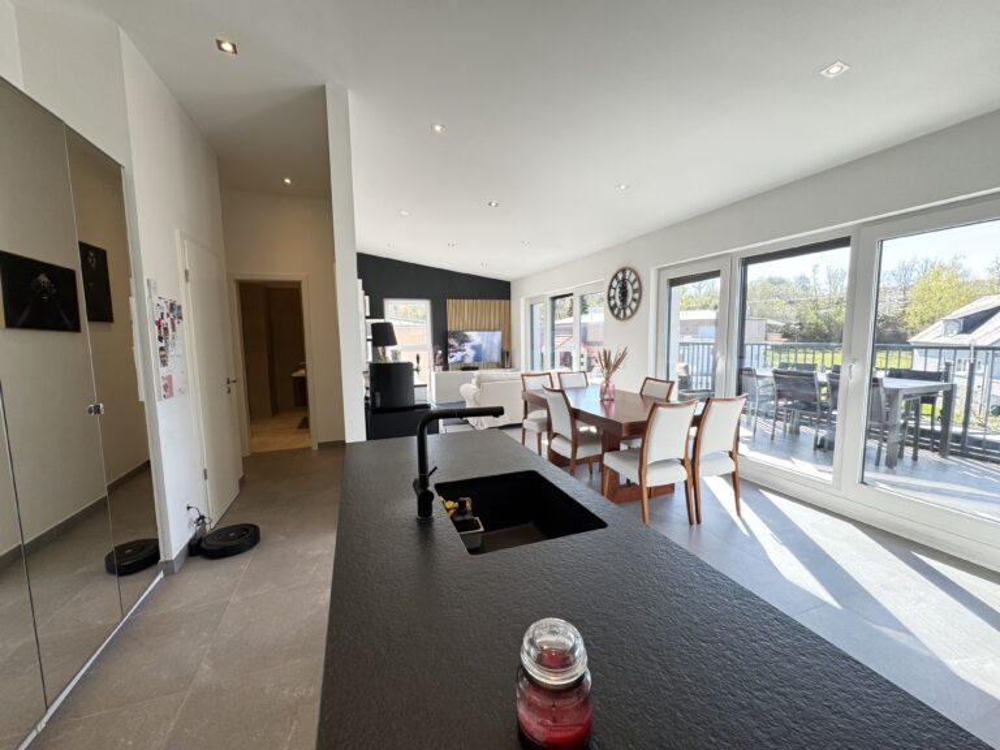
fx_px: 404
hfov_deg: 102.1
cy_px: 375
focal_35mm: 14
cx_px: 500
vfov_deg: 85.7
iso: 80
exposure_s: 1/120
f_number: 2.2
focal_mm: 2.22
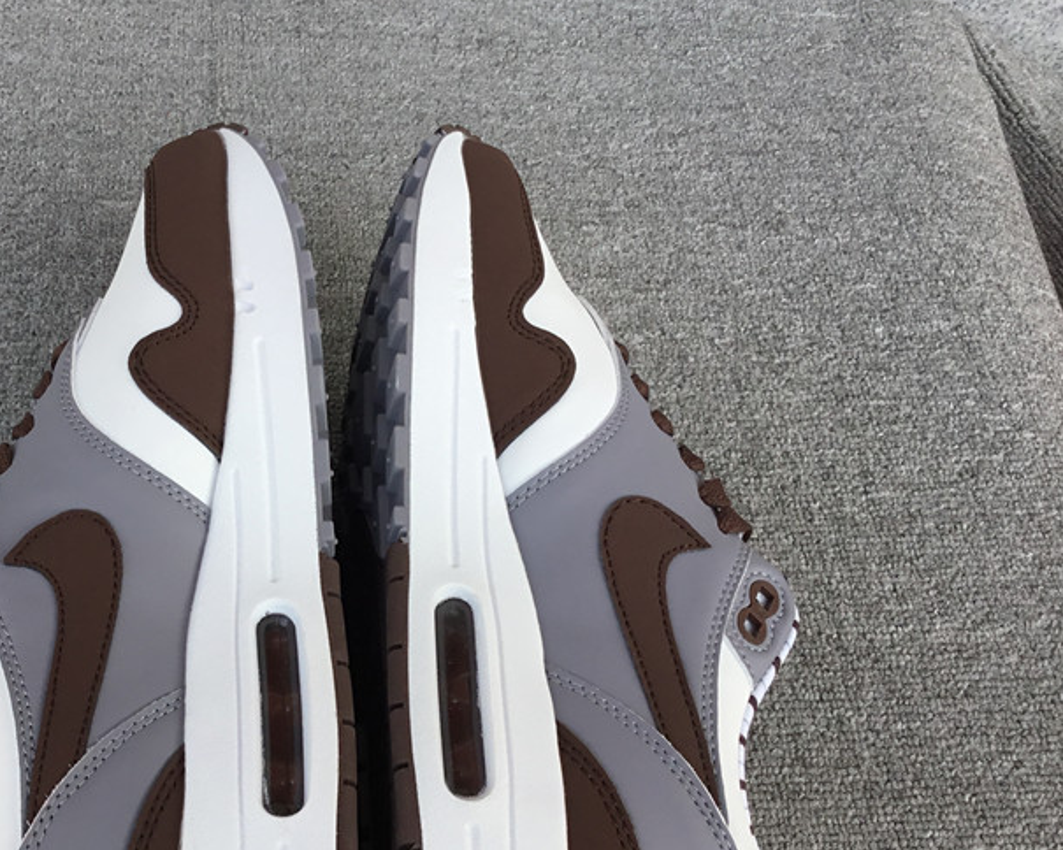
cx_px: 325
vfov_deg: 33.2
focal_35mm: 45
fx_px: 1416
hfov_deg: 40.5
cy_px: 559
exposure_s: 1/317
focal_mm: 3.3
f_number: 2.4
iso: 25
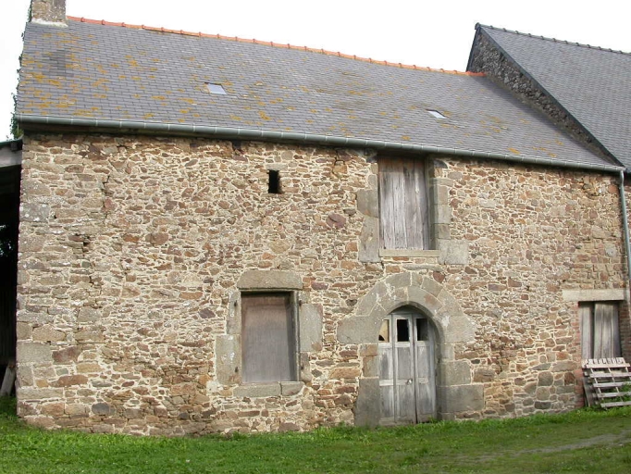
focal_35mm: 38
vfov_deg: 37.7
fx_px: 693
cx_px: 316
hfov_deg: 49.0
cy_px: 237
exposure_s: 1/214
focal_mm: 7.85
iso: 100
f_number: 5.3
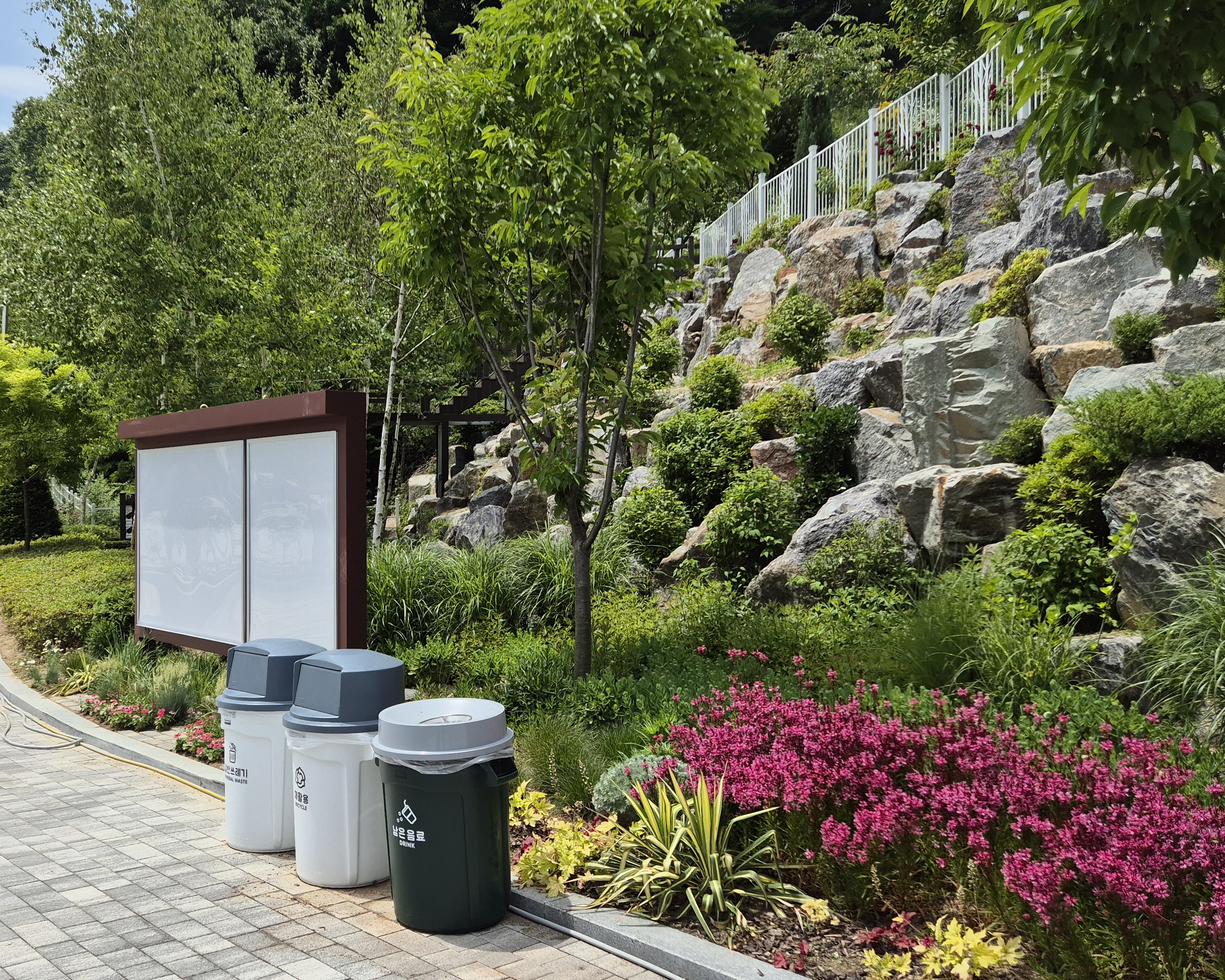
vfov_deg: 44.5
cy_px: 479
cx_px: 443
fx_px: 1196
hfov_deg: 53.5
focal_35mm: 33
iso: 25
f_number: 1.8
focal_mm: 5.4
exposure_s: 1/2824
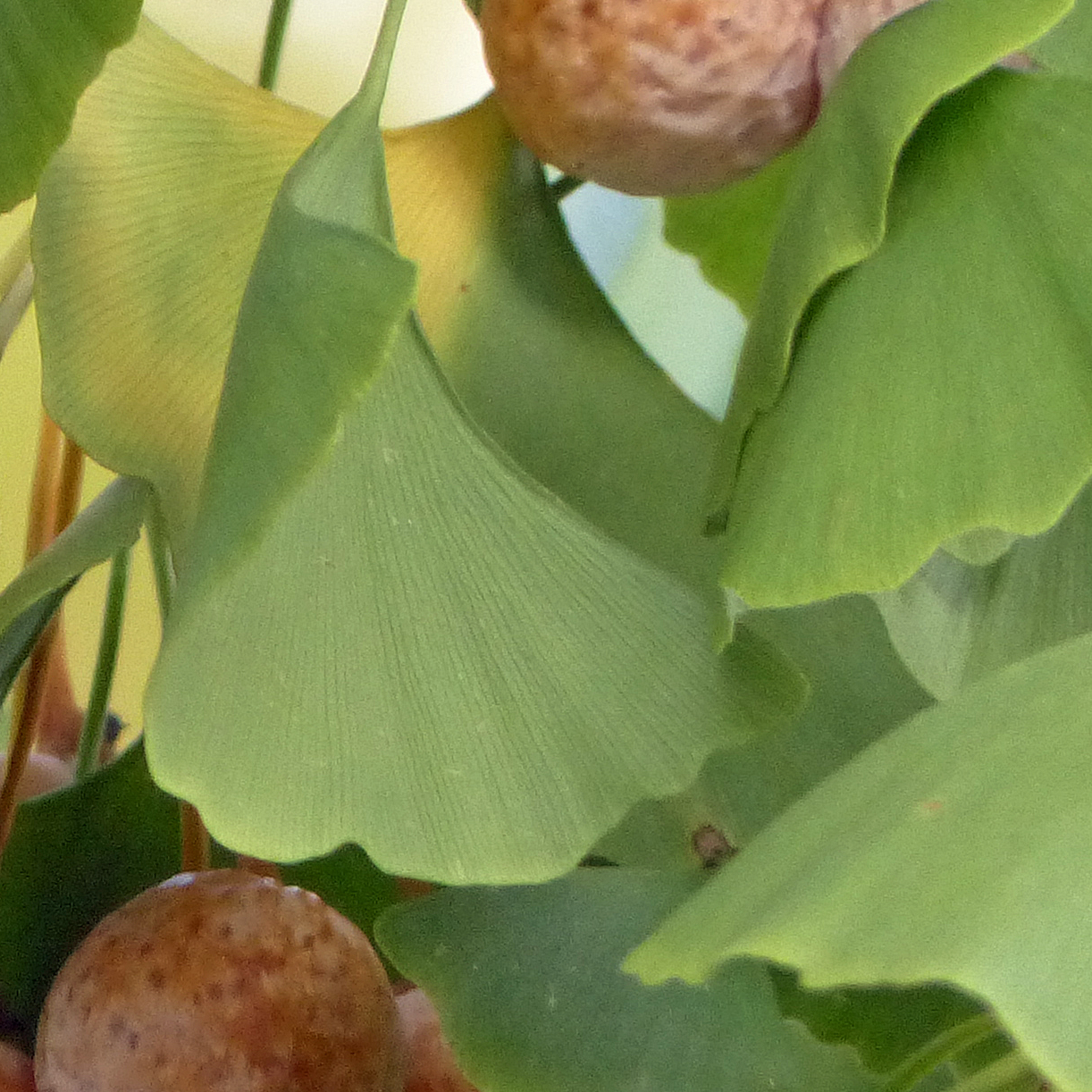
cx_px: -163
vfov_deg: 1.0
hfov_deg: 1.0
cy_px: 649
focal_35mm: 1735
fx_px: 61923
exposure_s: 1/100
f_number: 2.8
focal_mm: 108
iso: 400
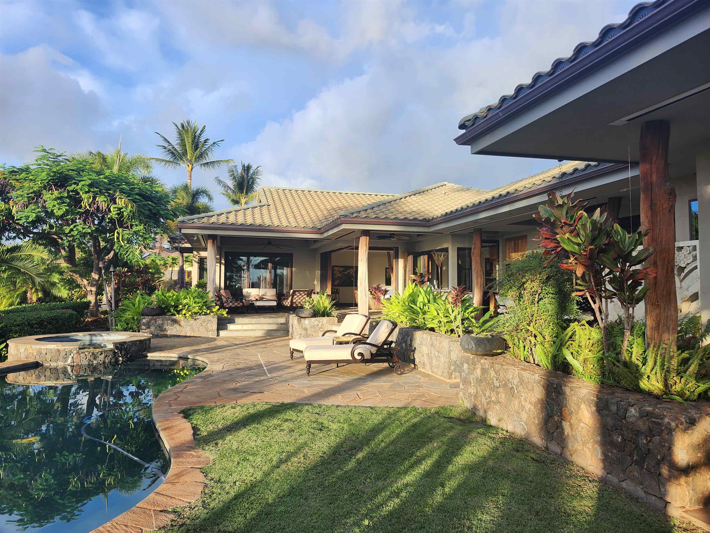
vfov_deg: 58.9
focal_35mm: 23
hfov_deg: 73.9
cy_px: 266
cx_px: 355
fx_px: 472
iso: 25
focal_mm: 5.54
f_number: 1.8
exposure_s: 1/411
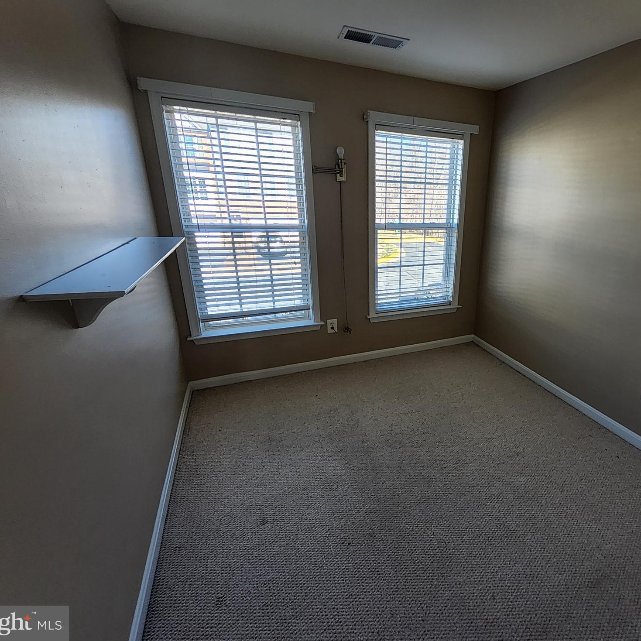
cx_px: 406
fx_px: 335
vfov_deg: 87.4
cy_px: 306
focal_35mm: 16
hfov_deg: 85.5
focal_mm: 1.13
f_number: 2.2
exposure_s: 1/60
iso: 40
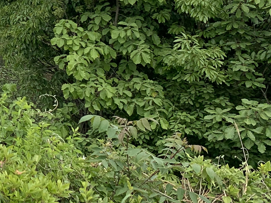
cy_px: -57
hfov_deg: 18.9
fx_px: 697
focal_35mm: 89
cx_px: -157
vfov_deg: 15.8
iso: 25
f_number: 1.8
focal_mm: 4.25
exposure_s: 1/2364
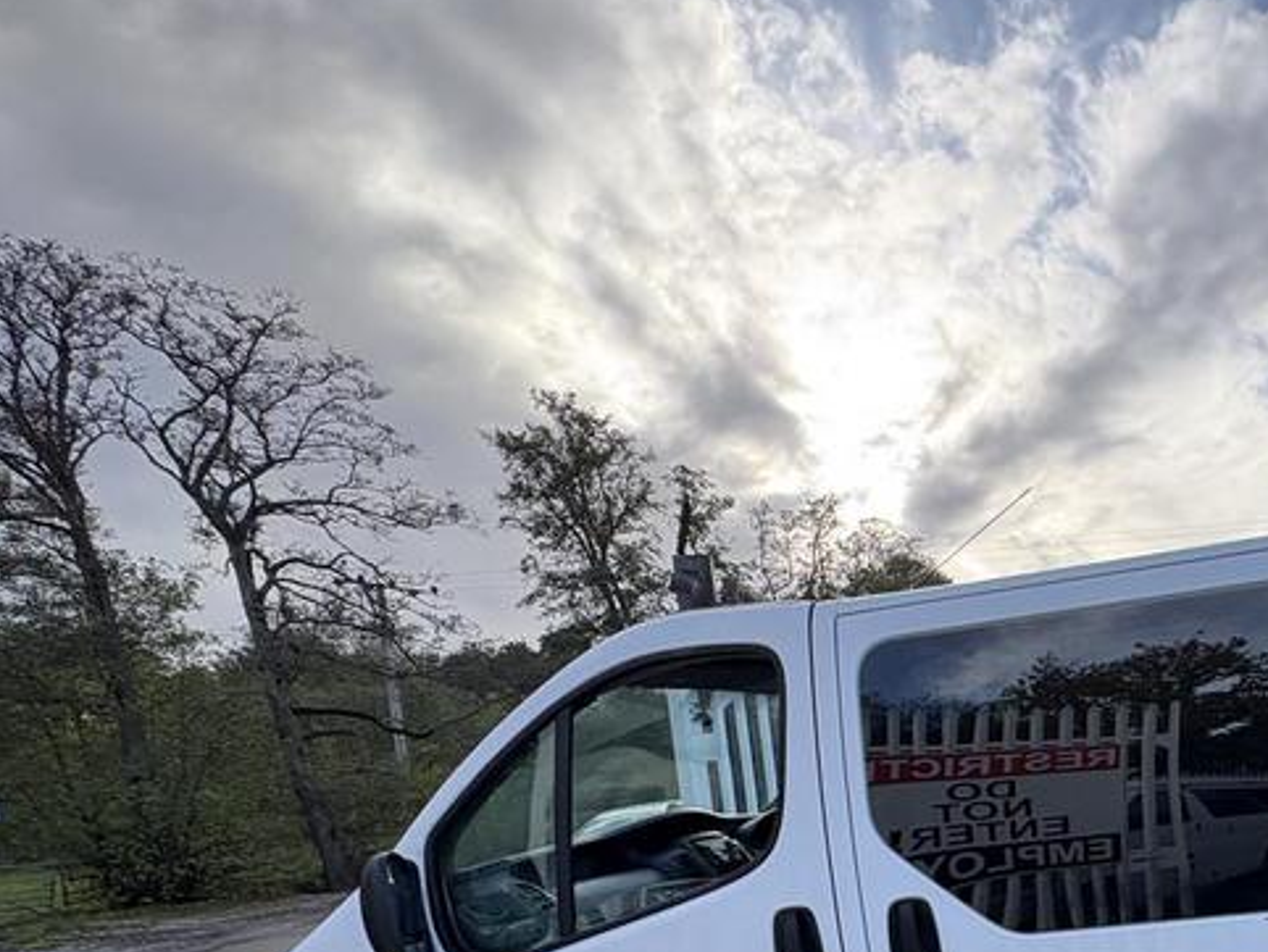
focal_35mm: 26
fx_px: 953
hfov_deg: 56.6
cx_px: 1173
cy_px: 823
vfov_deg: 48.5
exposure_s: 1/456
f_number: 2.2
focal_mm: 2.22
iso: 40
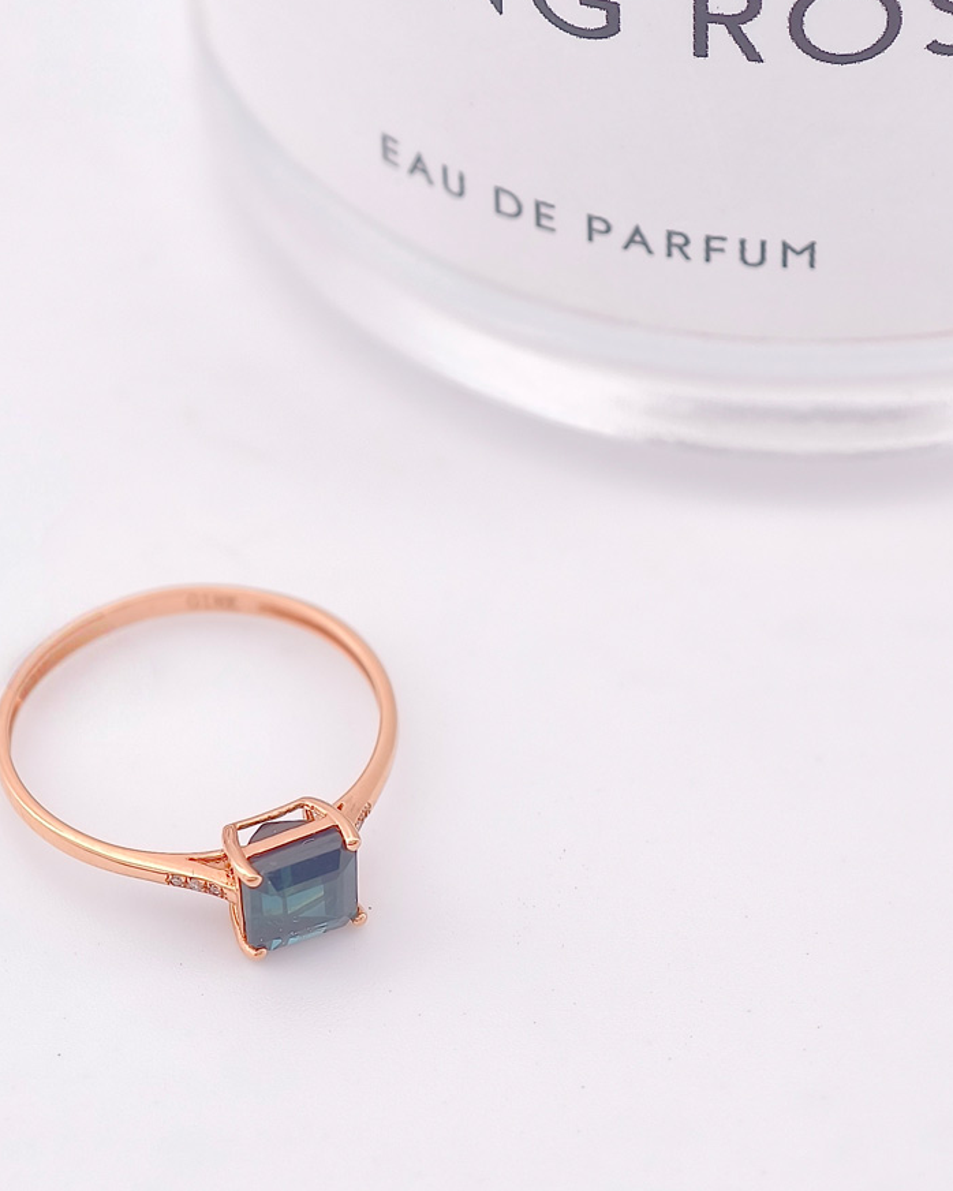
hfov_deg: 9.2
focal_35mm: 168
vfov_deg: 11.5
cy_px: 516
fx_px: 5921
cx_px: 427
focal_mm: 22.48
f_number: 2.67
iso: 125
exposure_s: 1/200
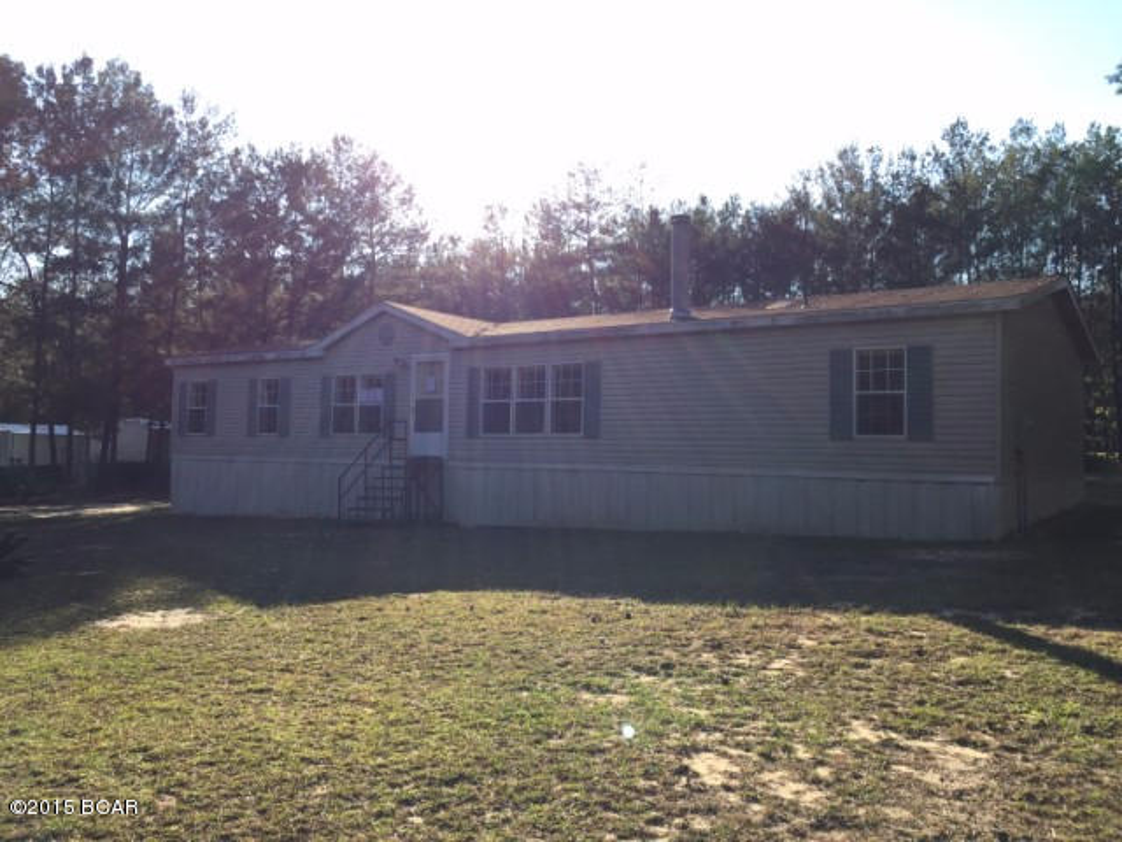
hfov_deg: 61.7
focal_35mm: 29
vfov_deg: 48.2
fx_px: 940
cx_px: 561
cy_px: 421
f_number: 2.2
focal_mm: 4.15
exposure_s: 1/842
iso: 32
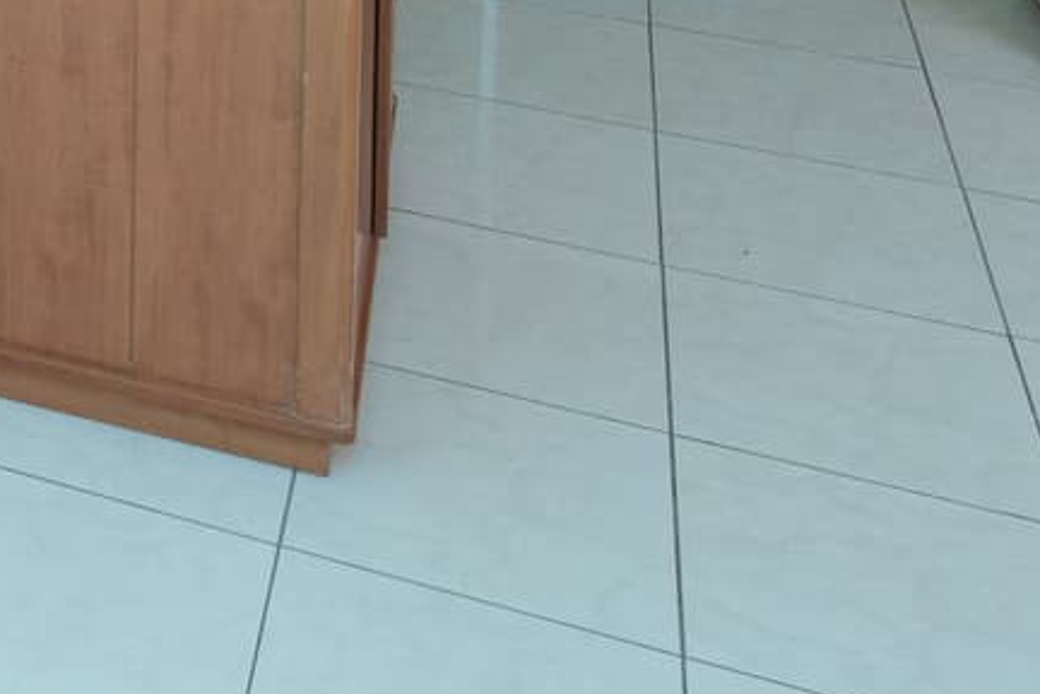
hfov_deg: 23.2
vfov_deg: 14.4
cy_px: -808
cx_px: -416
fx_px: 2138
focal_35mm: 74
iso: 640
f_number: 9
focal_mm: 16
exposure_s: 1/80
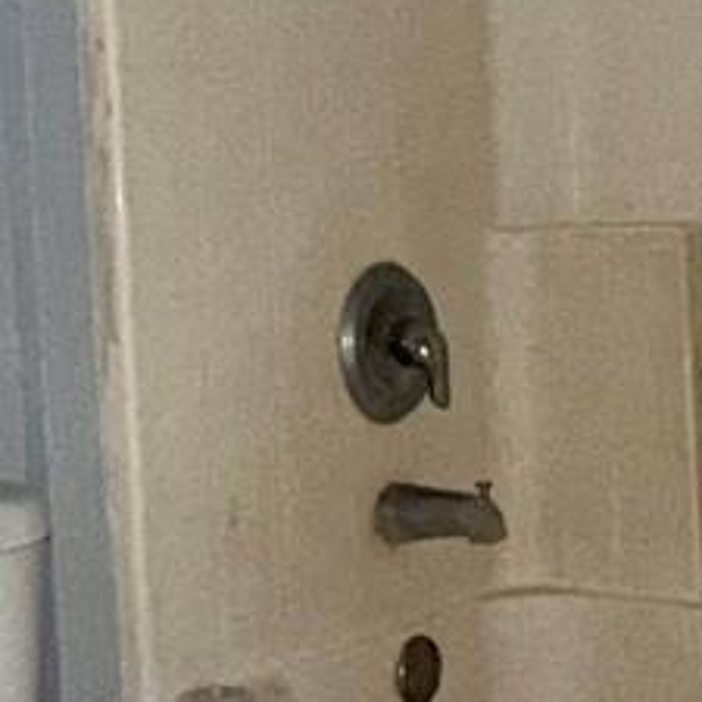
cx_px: 374
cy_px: 237
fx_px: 2019
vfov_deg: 19.7
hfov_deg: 19.7
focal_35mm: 88
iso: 200
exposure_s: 1/52
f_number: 2.2
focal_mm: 2.22
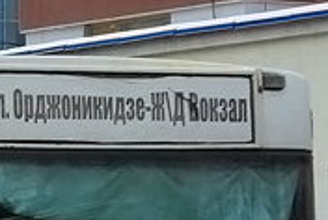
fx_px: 2857
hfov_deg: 6.5
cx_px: -116
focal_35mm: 313
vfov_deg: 4.4
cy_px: 101
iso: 125
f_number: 3.5
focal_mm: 17.18
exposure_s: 1/500
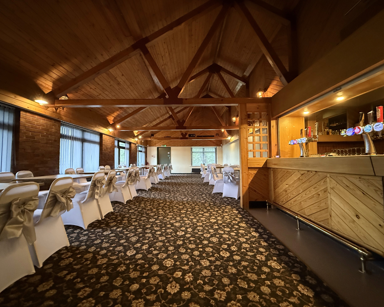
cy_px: 153
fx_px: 170
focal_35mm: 15
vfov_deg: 84.0
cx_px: 189
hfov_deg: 96.8
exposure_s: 1/50
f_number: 2.2
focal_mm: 2.22
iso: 1250
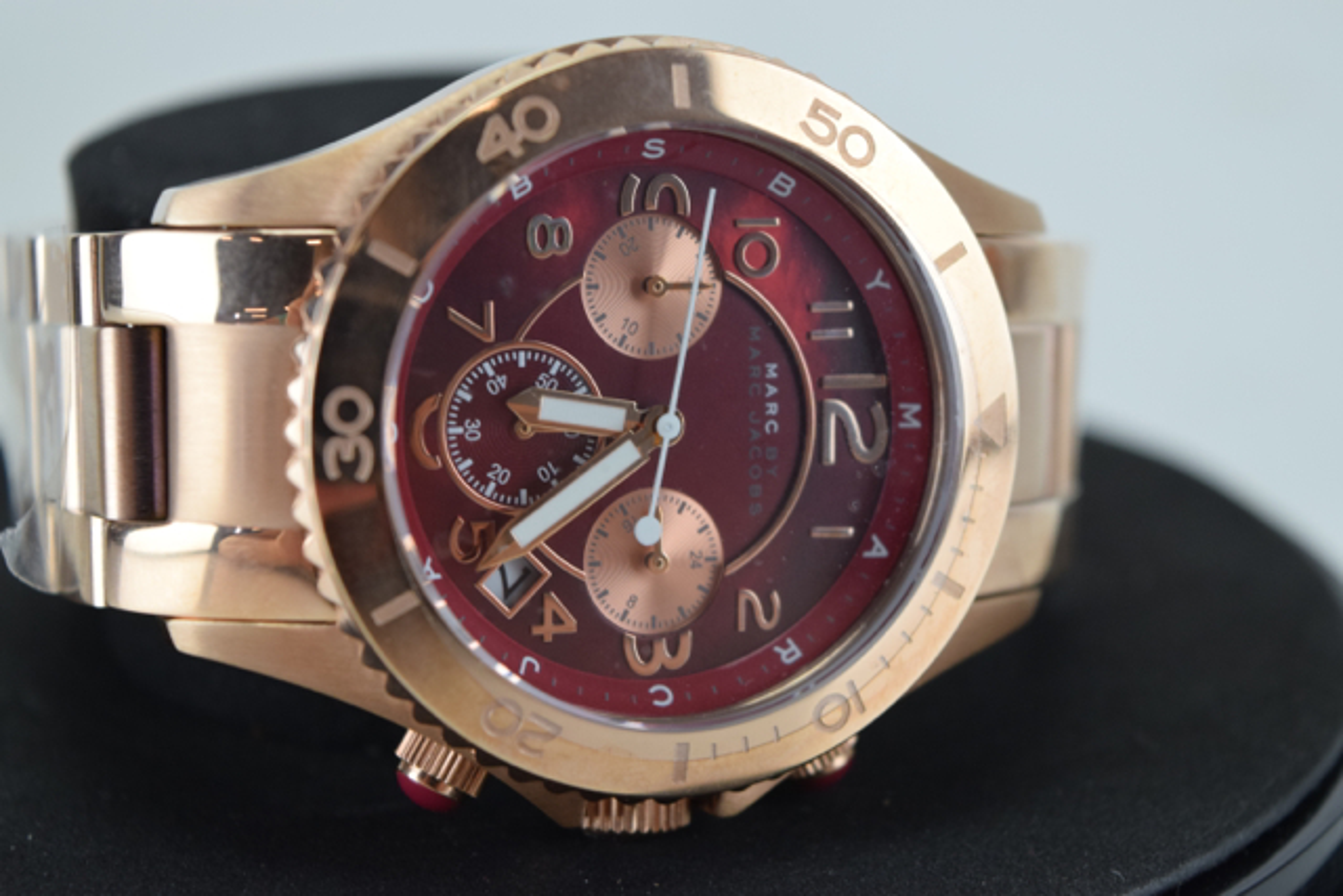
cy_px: 448
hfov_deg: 24.6
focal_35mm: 82
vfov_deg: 16.6
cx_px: 672
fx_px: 3078
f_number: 7.1
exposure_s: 1/125
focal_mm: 55
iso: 800
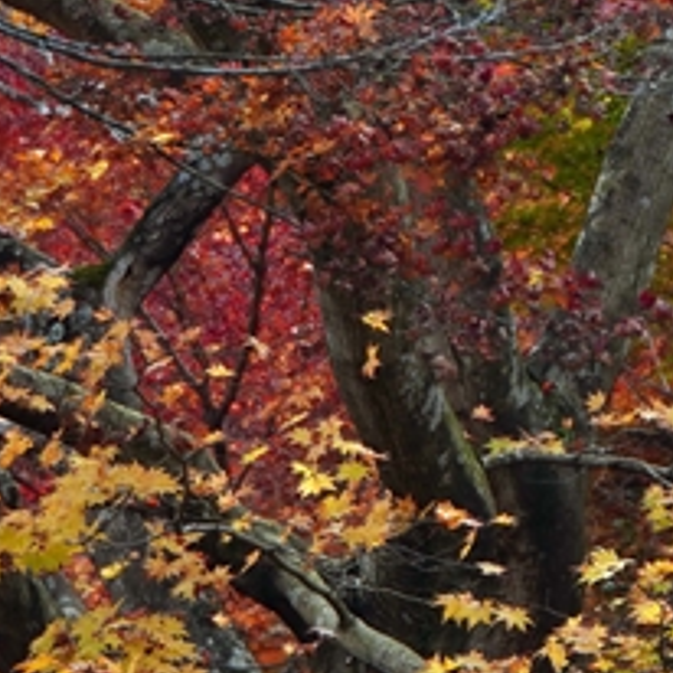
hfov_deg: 5.4
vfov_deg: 5.4
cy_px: 384
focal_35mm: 322
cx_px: 993
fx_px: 7075
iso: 100
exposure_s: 1/80
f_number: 5.6
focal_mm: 65
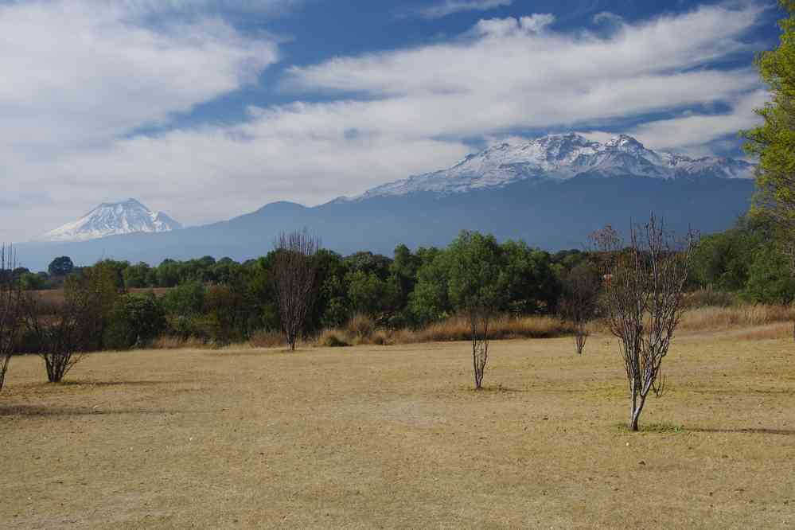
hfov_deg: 34.4
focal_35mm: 58
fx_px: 1285
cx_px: 398
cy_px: 265
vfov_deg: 23.3
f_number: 11
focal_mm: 38.8
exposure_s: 1/125
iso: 200
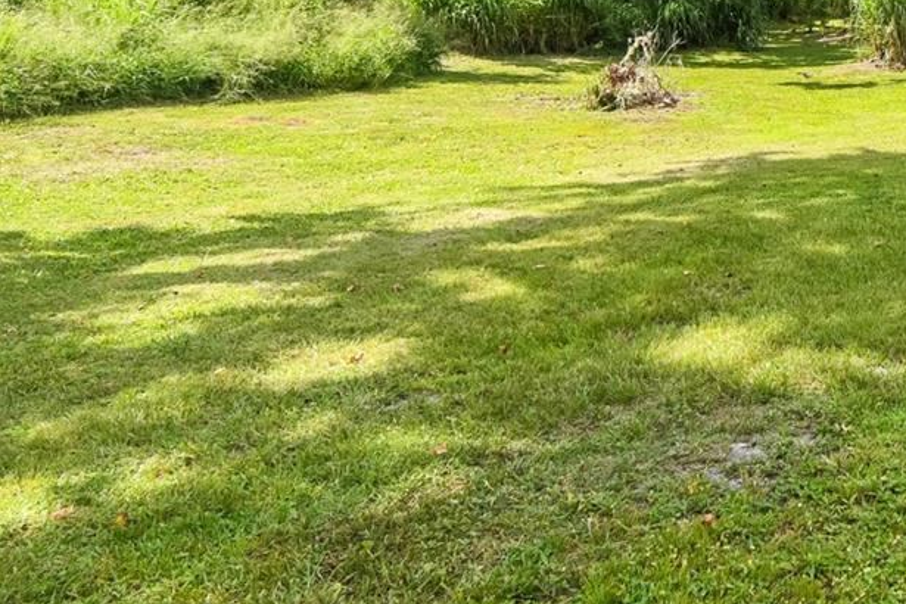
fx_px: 981
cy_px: 25
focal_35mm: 39
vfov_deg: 32.0
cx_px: 941
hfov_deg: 41.7
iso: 100
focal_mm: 10
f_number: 7.1
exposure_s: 1/50
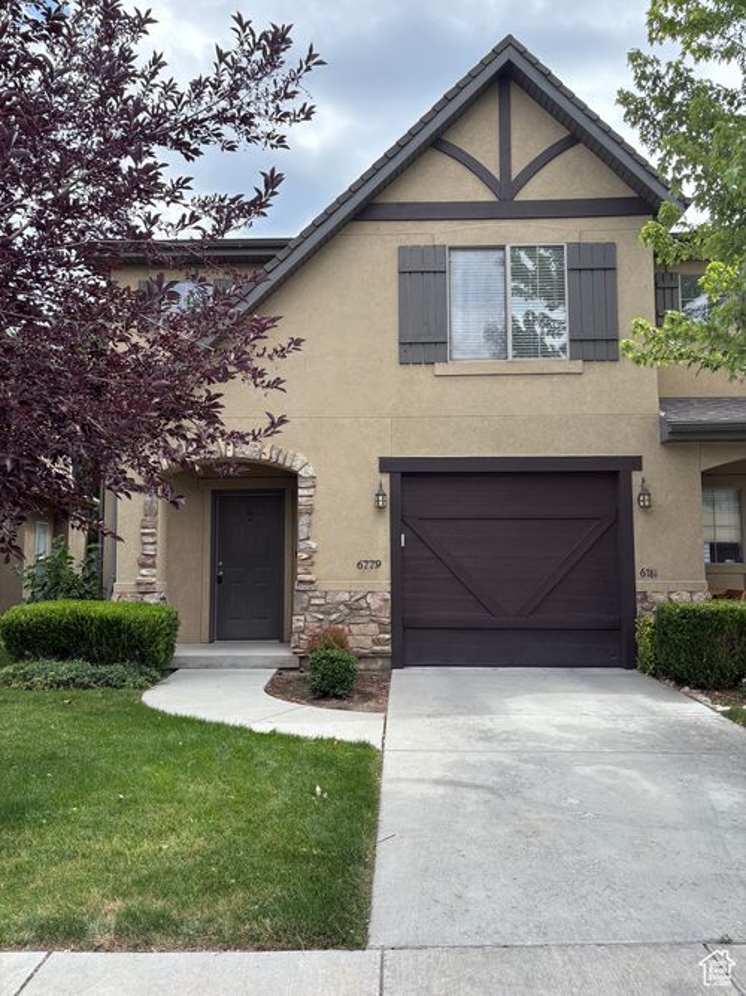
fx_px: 747
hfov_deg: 53.0
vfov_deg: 67.3
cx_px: 373
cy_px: 498
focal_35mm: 26
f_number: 1.6
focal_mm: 5.96
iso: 64
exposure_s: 1/1517
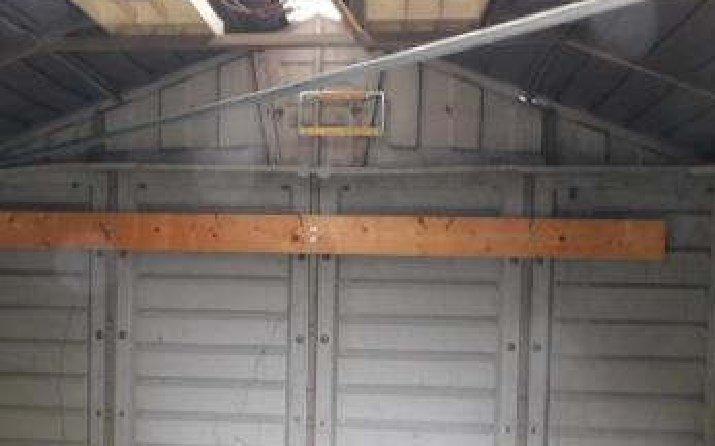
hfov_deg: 40.8
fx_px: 955
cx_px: 265
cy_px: 337
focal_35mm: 49
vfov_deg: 26.0
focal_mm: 4.5
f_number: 3.1
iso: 400
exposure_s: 1/20
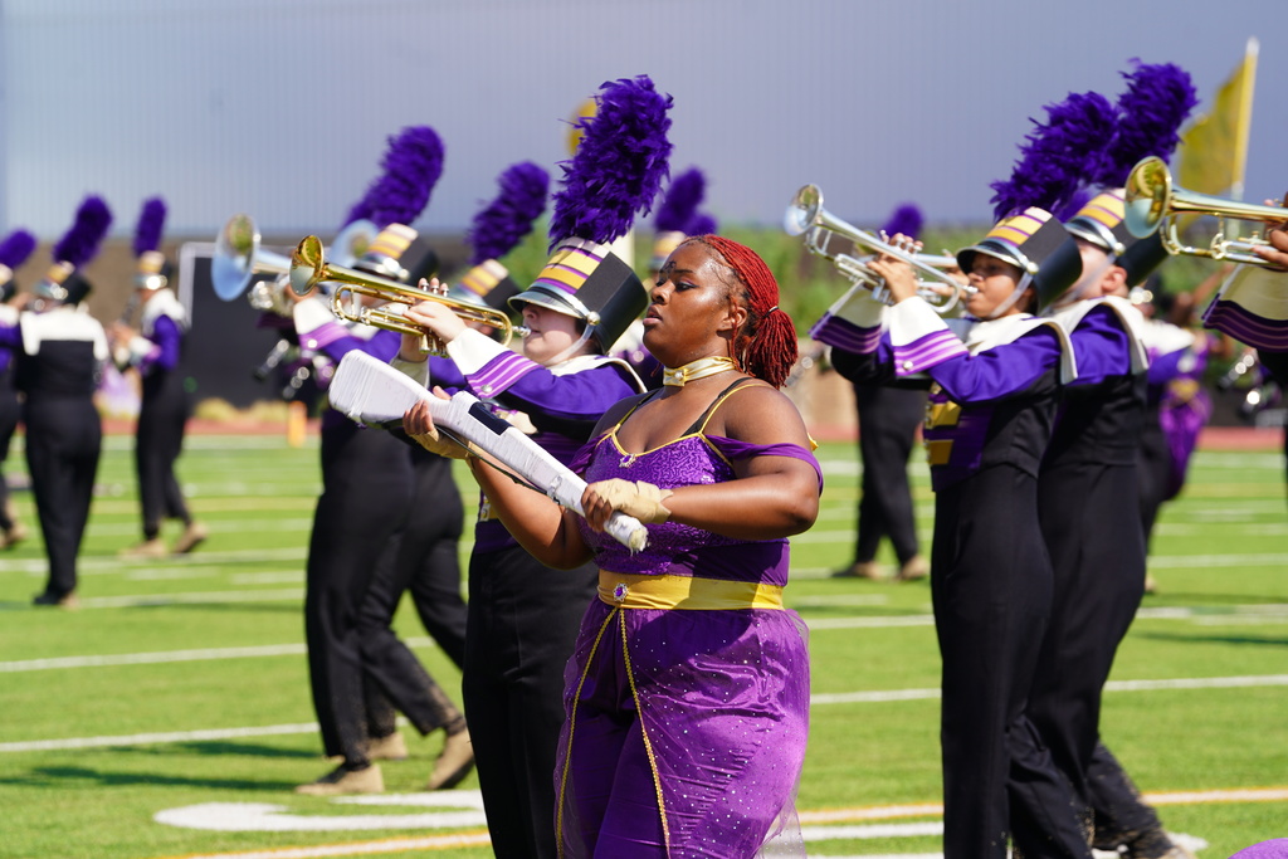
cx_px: 644
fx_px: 7085
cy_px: 430
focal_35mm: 198
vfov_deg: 6.9
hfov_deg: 10.4
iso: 100
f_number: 6.3
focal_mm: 198
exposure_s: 1/320
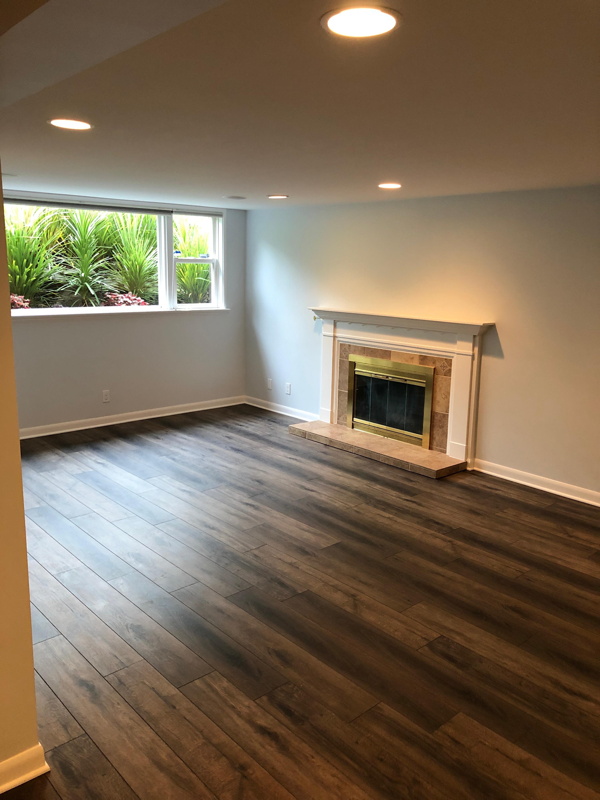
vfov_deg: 63.4
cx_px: 300
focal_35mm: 28
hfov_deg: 49.7
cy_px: 400
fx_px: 647
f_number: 1.8
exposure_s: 1/15
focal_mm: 3.99
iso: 50
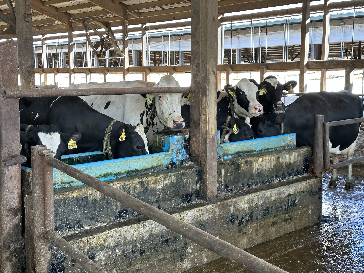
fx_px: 505
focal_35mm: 48
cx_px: 182
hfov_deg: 39.7
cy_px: 136
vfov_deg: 30.3
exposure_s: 1/120
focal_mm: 6.86
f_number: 1.78
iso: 100
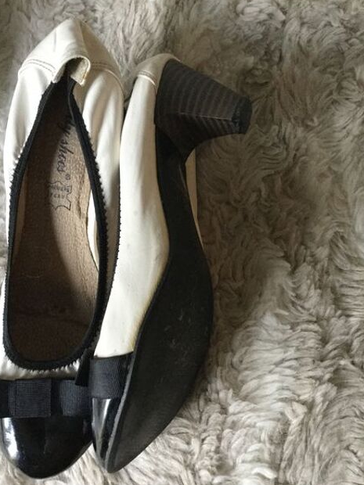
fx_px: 449
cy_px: 246
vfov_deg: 56.8
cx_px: 182
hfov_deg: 44.2
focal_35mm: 32
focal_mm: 3.3
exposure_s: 1/20
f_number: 2.4
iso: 200
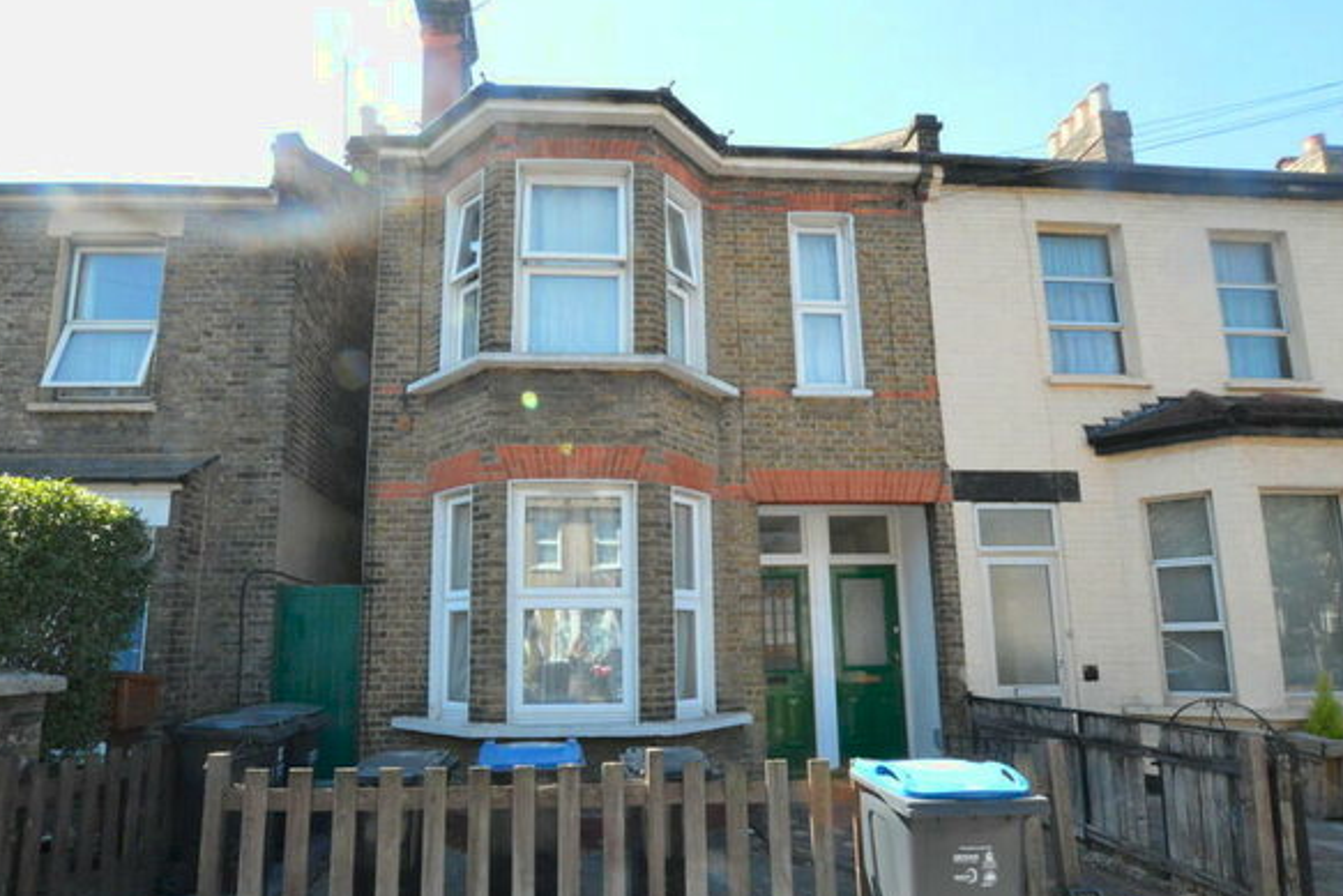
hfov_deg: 89.8
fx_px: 672
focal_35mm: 18
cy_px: 525
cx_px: 622
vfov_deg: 66.9
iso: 3200
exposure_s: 1/250
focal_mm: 10
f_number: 16
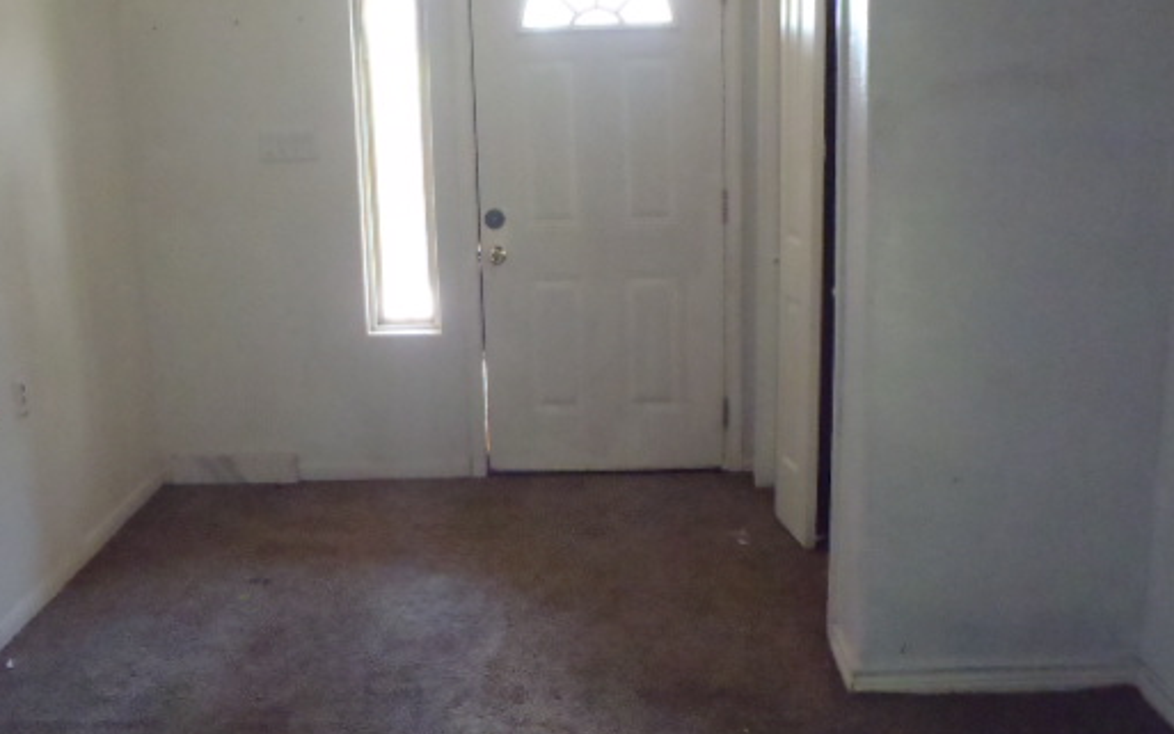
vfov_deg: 34.4
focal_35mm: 37
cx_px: 497
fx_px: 1184
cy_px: 304
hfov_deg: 52.5
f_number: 3.9
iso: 800
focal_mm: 5
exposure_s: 1/25
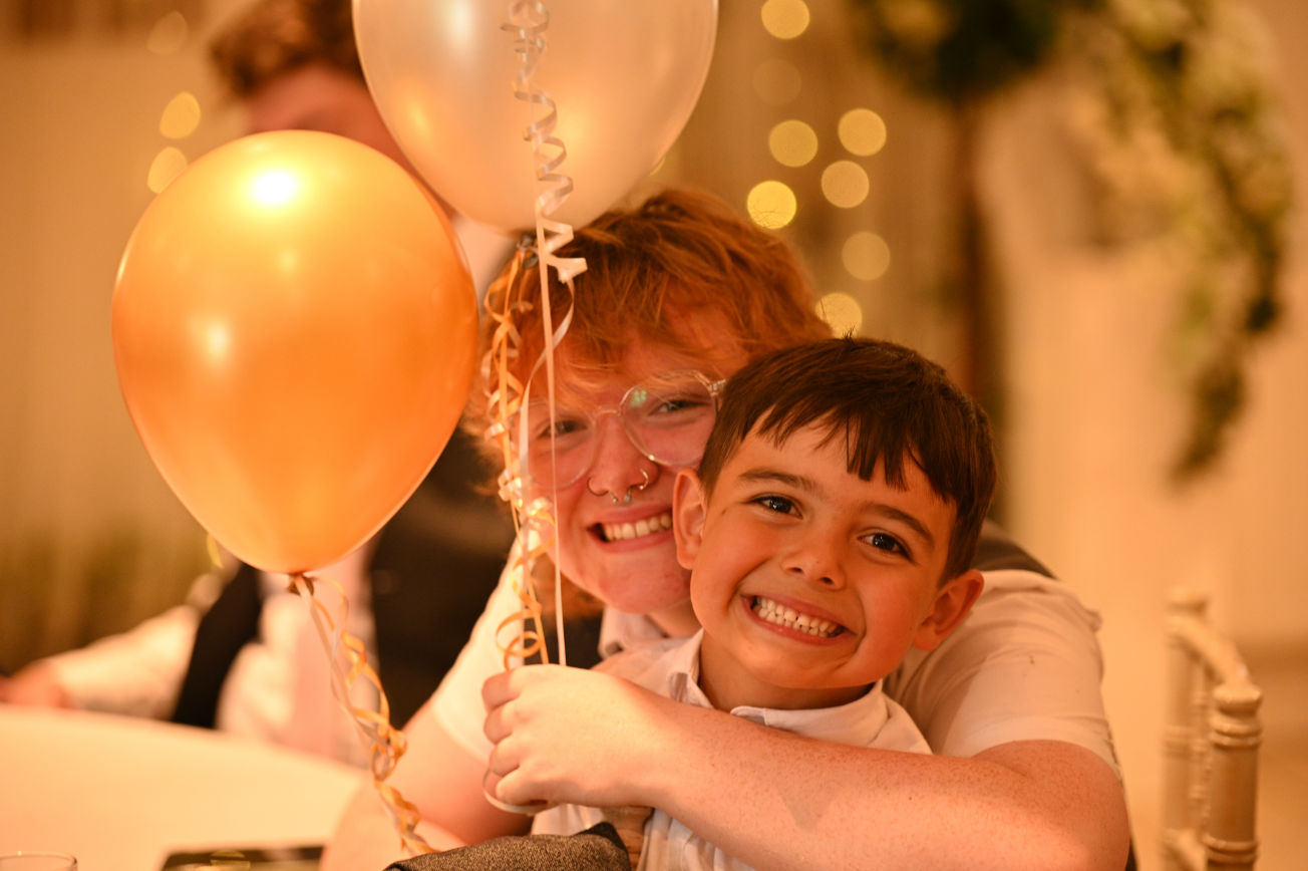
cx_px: 654
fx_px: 4539
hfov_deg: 16.4
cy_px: 436
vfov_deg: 11.0
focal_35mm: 125
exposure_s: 1/80
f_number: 2.8
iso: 2000
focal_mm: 125
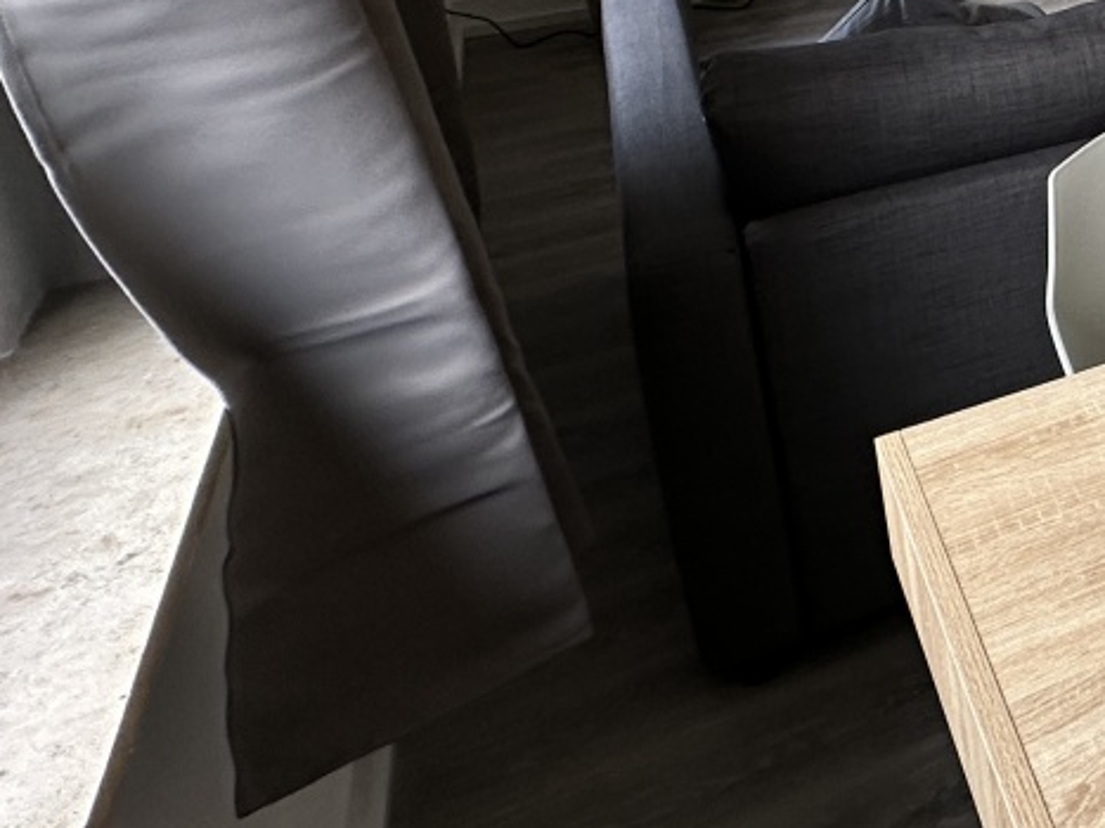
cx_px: 1678
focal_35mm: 45
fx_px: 1436
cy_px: -101
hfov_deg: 27.7
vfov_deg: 28.9
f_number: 2.2
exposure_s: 1/99
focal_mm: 2.22
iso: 100
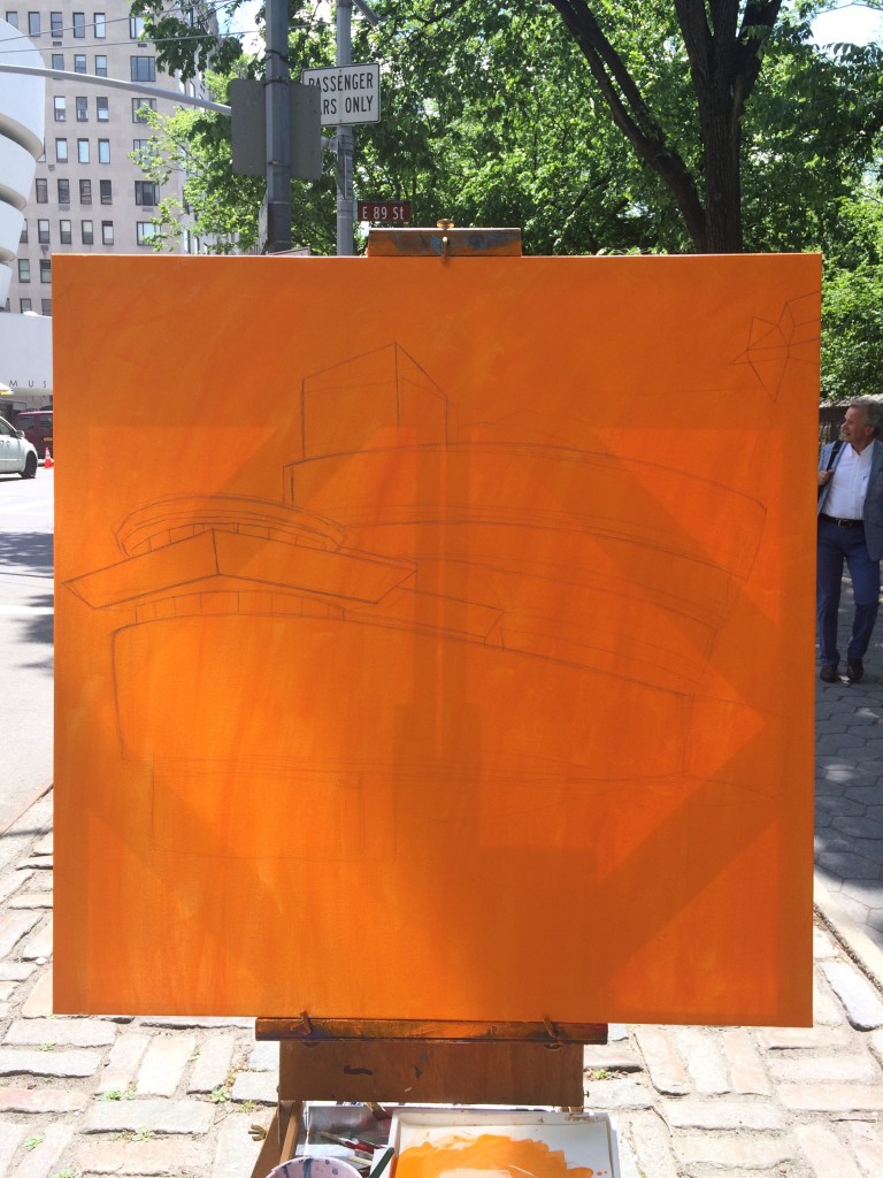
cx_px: 442
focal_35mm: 29
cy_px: 589
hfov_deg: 48.2
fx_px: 986
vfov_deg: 61.7
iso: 32
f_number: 2.2
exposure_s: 1/641
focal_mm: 4.15
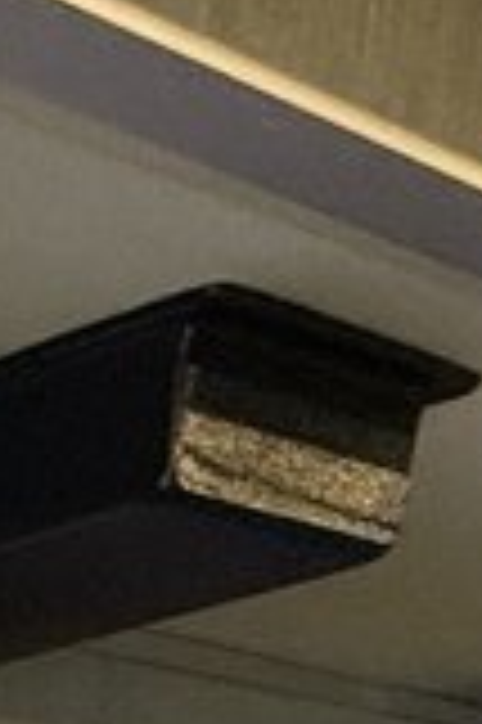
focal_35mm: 116
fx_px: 2335
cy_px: 1929
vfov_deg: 12.3
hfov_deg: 8.9
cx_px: -1108
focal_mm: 2.22
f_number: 2.2
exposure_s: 1/120
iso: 200
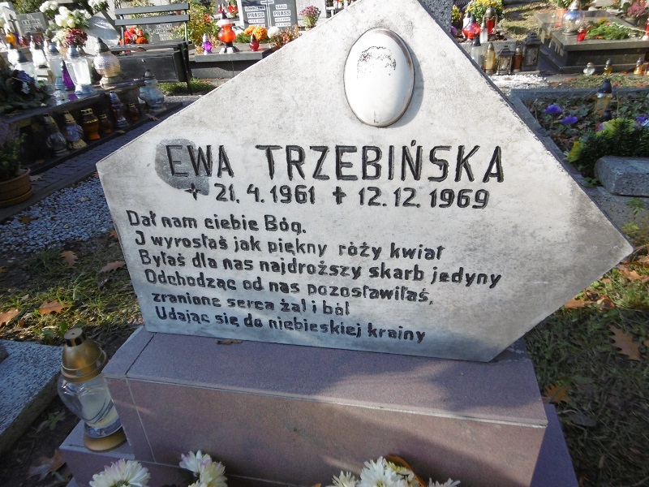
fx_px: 450
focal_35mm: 24
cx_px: 324
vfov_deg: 56.8
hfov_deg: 71.6
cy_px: 244
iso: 100
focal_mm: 4.3
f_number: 3.1
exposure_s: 1/320
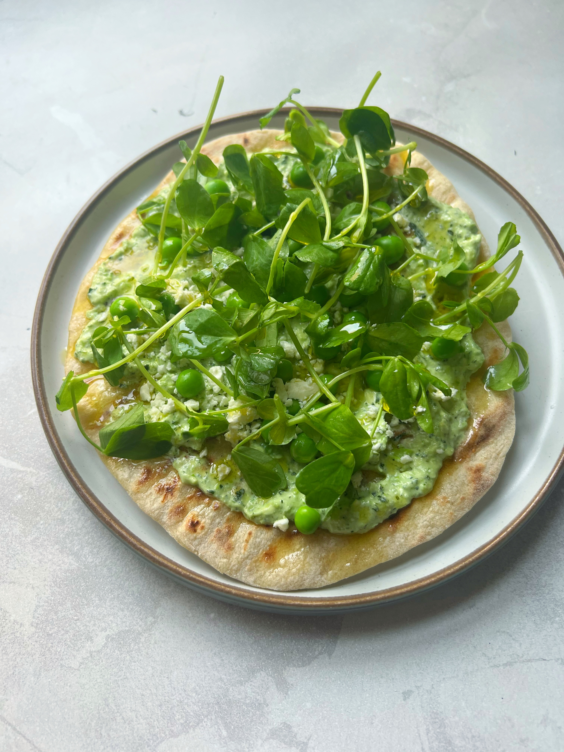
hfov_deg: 53.1
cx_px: 282
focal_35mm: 26
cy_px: 376
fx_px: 565
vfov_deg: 67.3
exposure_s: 1/121
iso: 80
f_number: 1.5
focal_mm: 5.7
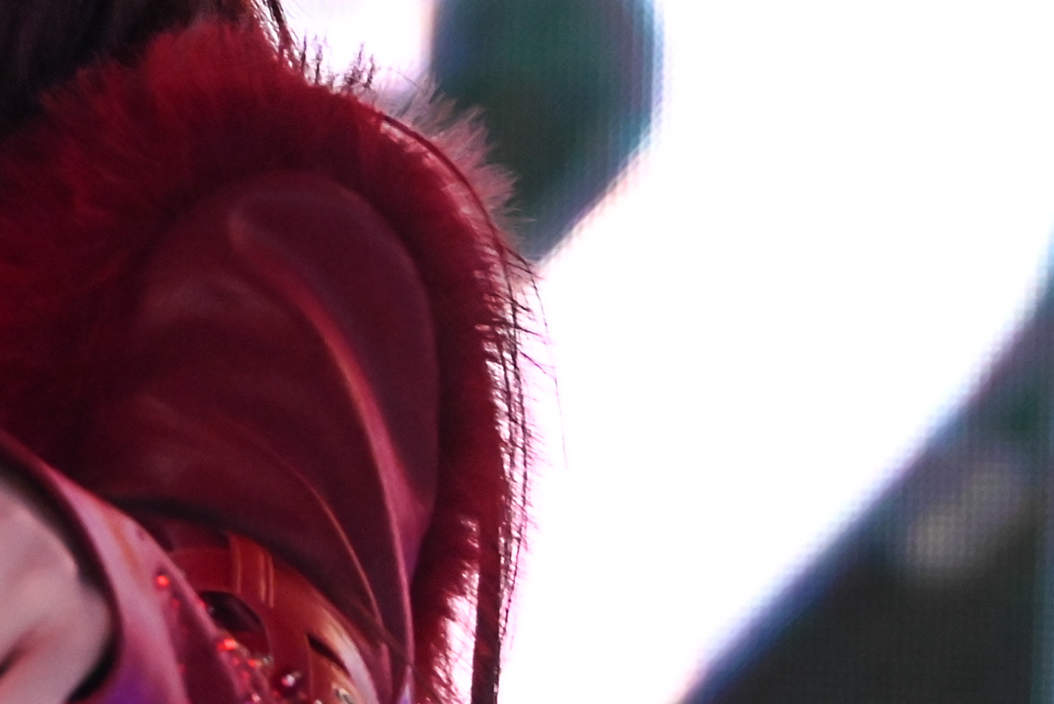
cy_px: -233
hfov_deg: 1.3
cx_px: -187
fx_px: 46391
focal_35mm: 1584
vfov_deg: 0.9
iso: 5000
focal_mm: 400
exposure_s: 1/400
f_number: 8
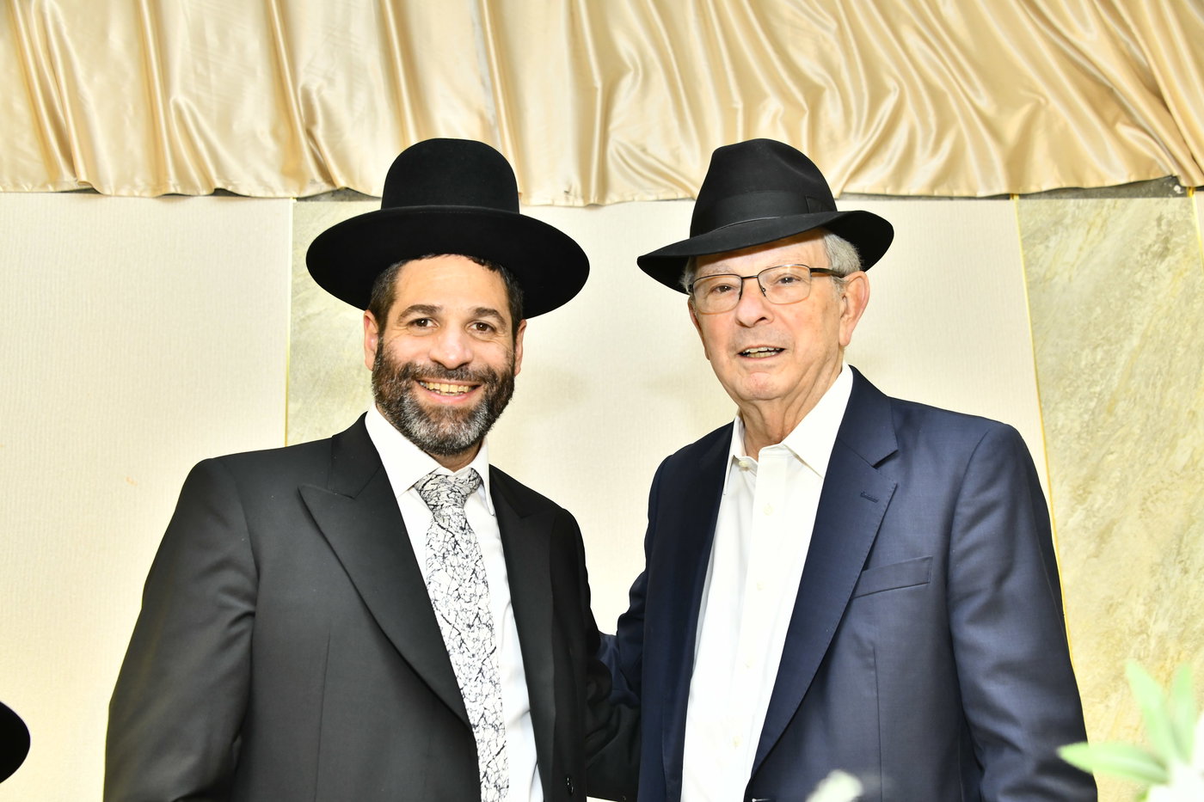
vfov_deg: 30.5
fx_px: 1471
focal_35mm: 44
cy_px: 401
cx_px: 602
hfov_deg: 44.5
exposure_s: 1/125
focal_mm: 44
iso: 1250
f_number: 5.6
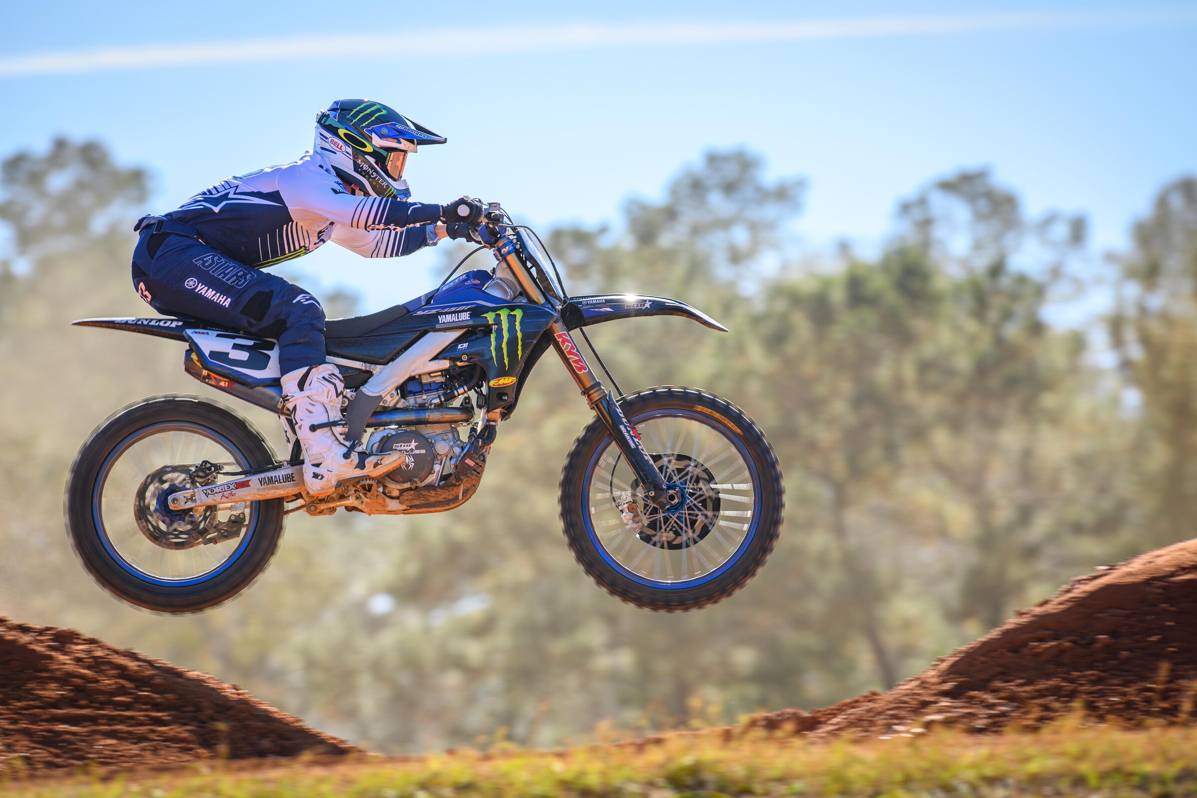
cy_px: 399
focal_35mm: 300
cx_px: 598
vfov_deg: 4.6
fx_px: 9974
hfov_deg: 6.9
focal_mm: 300
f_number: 5.6
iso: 200
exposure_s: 1/500
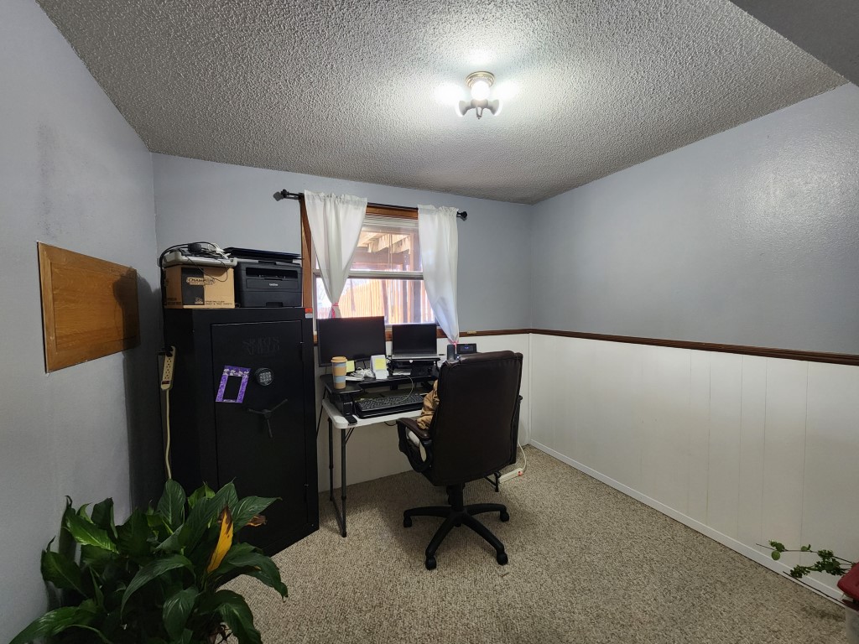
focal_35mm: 13
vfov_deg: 89.9
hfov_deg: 106.2
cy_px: 322
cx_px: 430
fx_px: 323
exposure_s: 1/40
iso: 320
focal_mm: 2.2
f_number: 2.2
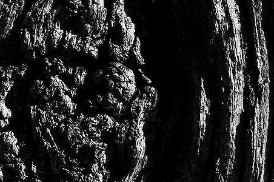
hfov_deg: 3.7
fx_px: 4241
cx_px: -290
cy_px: -47
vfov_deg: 2.5
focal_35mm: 558
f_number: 9
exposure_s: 1/800
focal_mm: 105
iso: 200
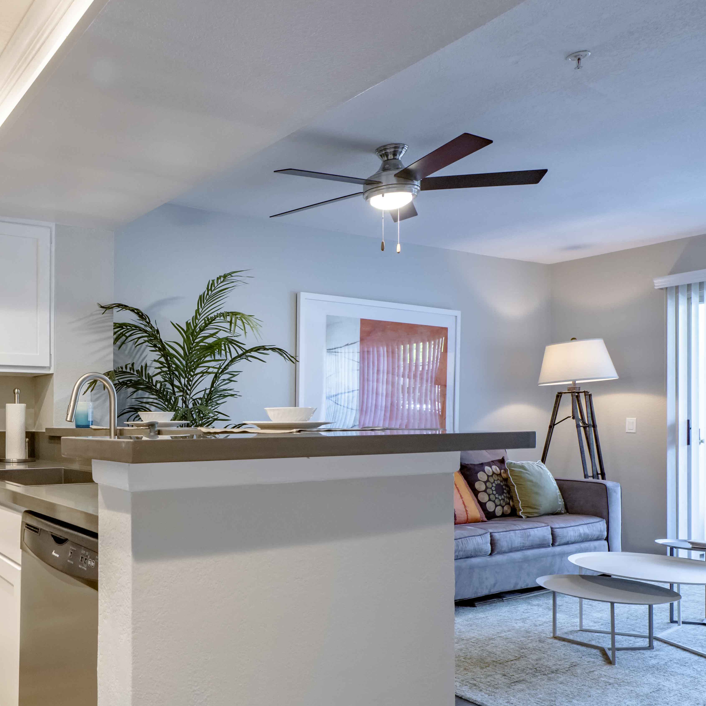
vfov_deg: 55.2
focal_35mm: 29
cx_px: 97
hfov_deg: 50.6
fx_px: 669
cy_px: 422
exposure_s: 1/13
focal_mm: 14
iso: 400
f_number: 8
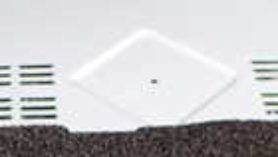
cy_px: 193
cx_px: -10
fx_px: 1033
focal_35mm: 140
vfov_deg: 8.6
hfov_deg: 15.0
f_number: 2.3
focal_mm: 5.4
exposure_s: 1/80
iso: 800
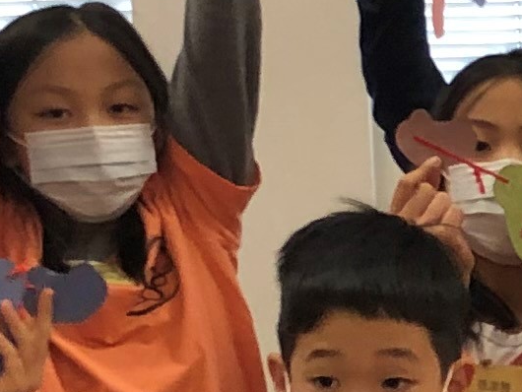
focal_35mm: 213
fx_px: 3213
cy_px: 294
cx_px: 803
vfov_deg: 7.0
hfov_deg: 9.0
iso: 40
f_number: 1.8
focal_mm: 4
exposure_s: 1/20
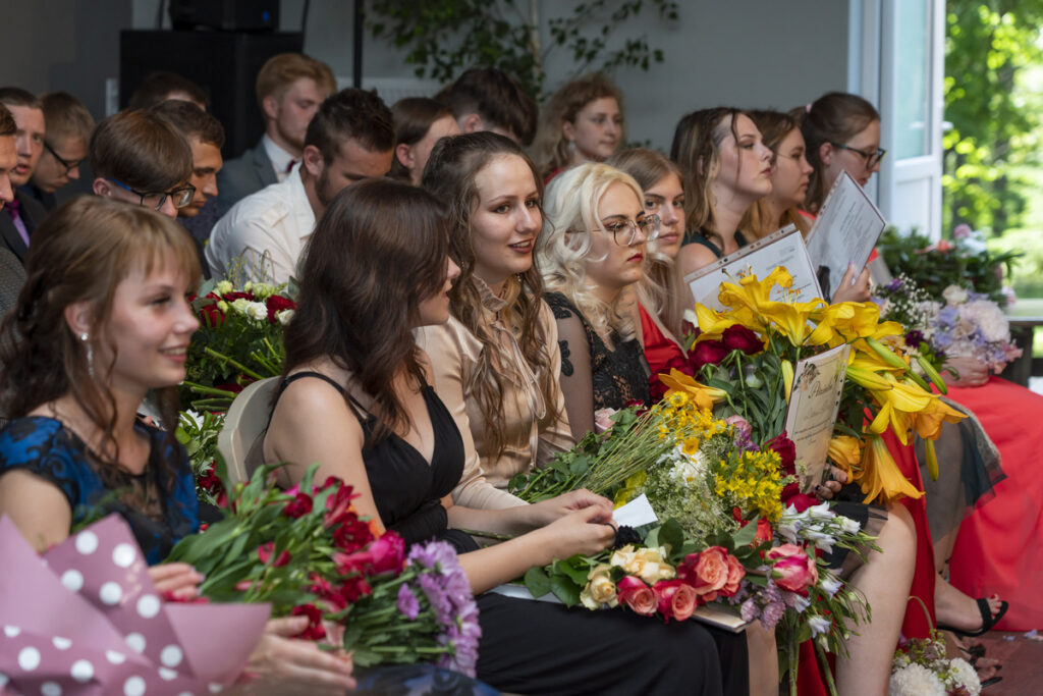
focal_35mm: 105
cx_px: 522
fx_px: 3042
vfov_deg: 13.0
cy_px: 348
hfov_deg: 19.5
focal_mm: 105
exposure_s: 1/250
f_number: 5.6
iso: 800
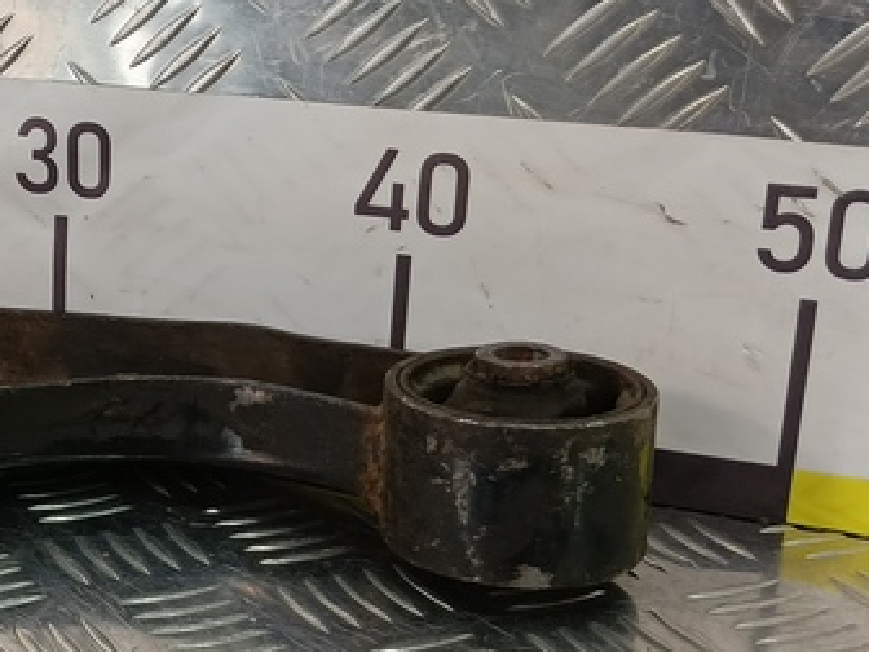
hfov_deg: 25.3
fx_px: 1757
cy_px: 373
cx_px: -145
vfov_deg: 21.0
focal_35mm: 70
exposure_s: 1/100
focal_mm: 4.11
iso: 106
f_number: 1.6
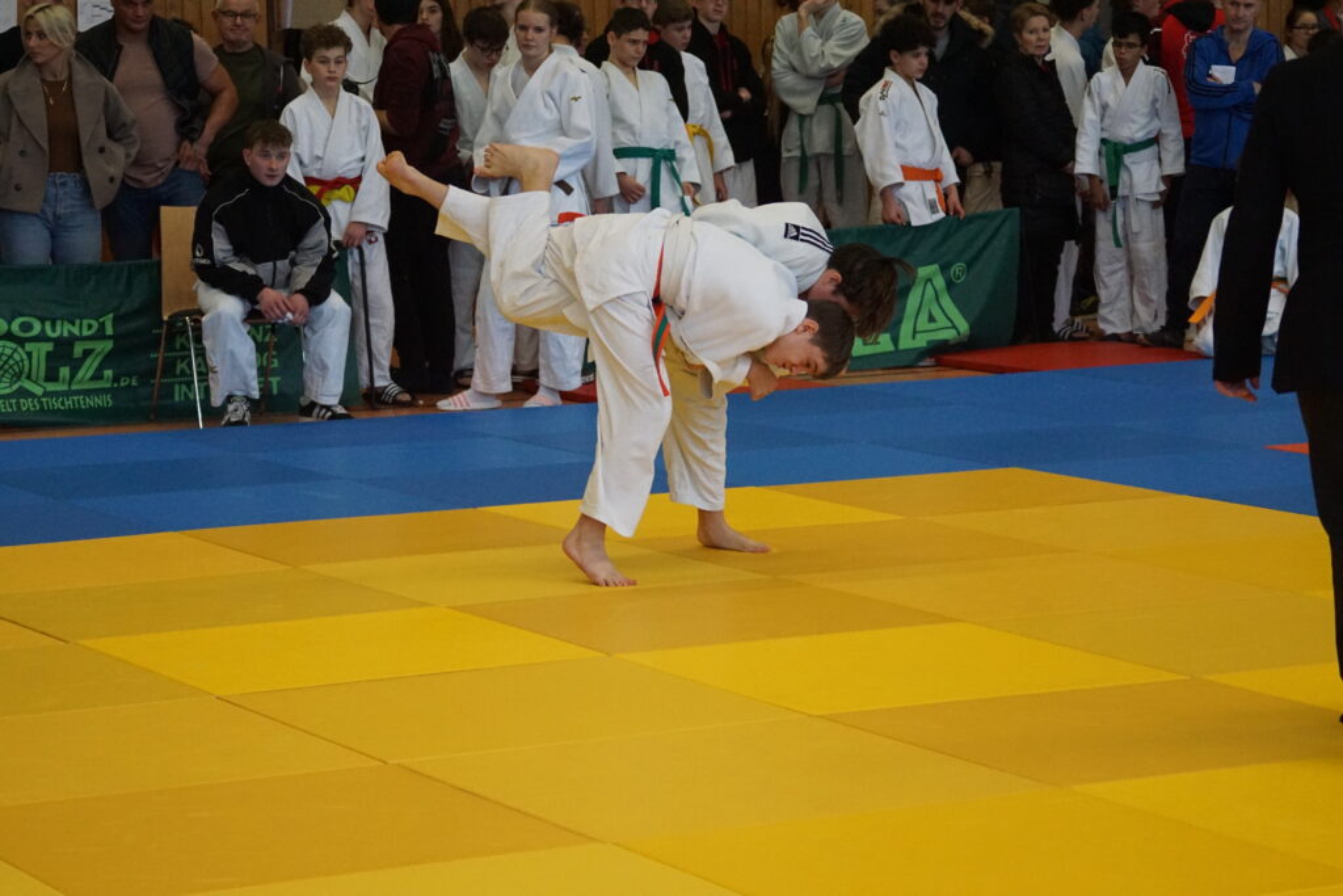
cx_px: 672
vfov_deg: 13.0
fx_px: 3917
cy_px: 448
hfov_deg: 19.5
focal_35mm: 105
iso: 3200
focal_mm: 70
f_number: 4.5
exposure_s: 1/800
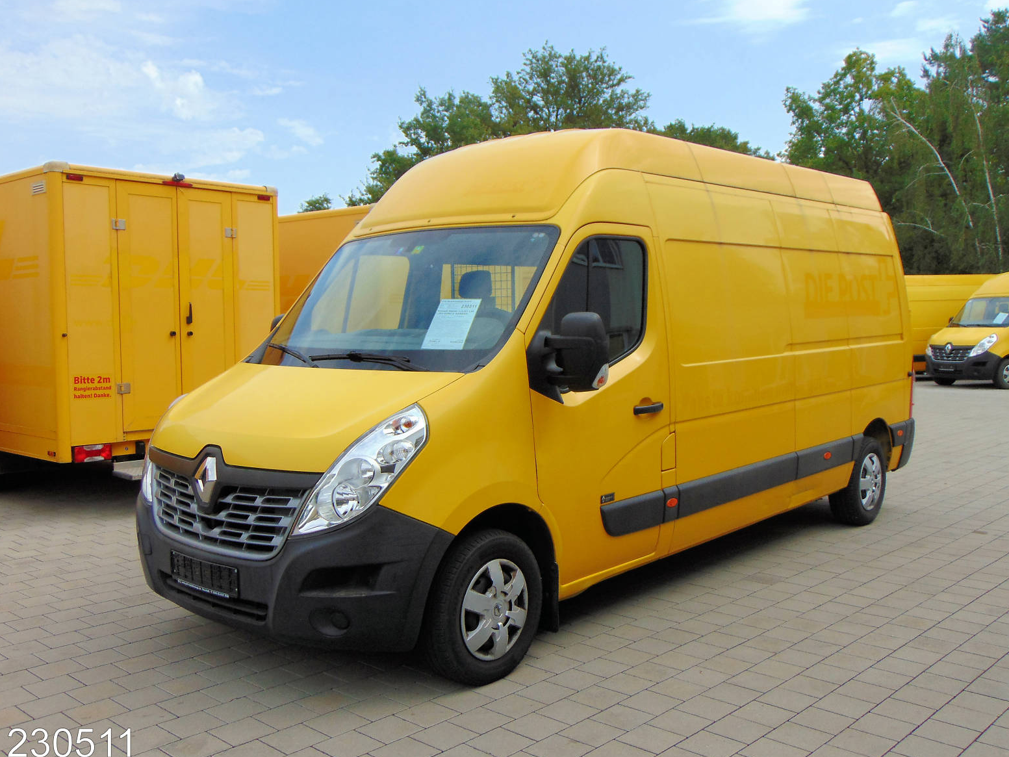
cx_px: 502
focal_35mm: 34
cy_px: 385
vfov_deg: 41.8
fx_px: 991
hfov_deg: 54.0
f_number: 3.2
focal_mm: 5.8
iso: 80
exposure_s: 1/800
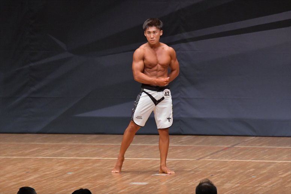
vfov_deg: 4.8
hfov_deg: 7.2
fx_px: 2303
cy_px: 97
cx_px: 146
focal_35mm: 285
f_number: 5.6
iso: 6400
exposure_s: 1/400
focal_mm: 190
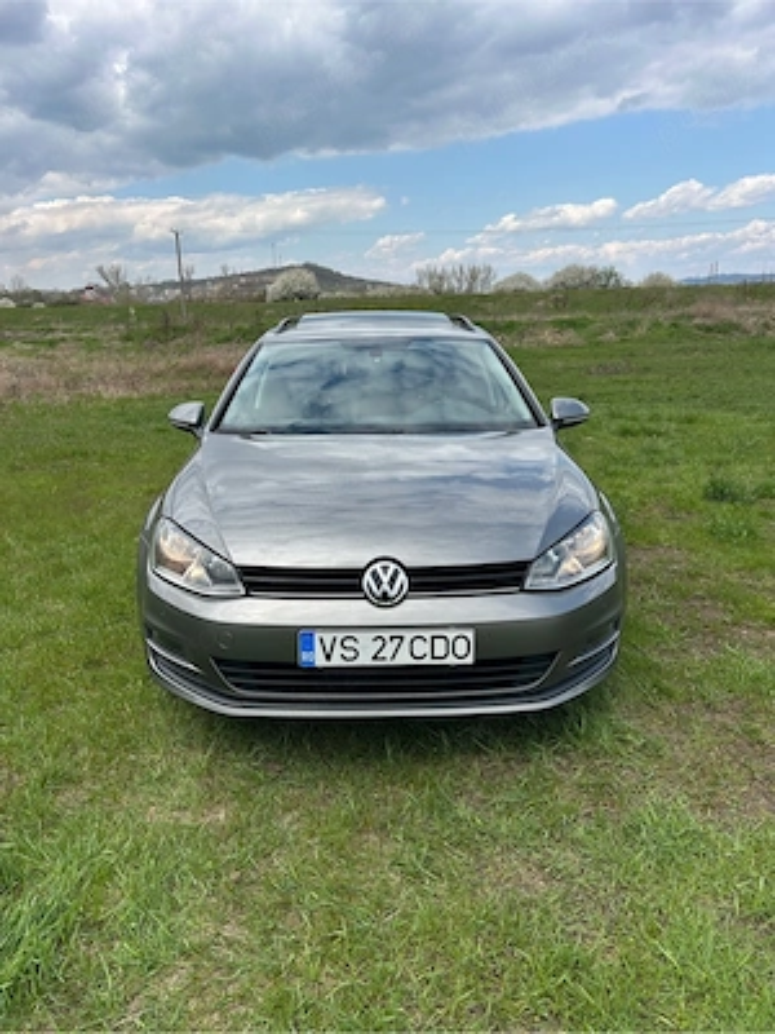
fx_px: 776
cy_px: 517
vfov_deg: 67.3
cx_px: 388
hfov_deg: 53.1
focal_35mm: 26
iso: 50
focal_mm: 5.7
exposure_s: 1/2571
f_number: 1.5
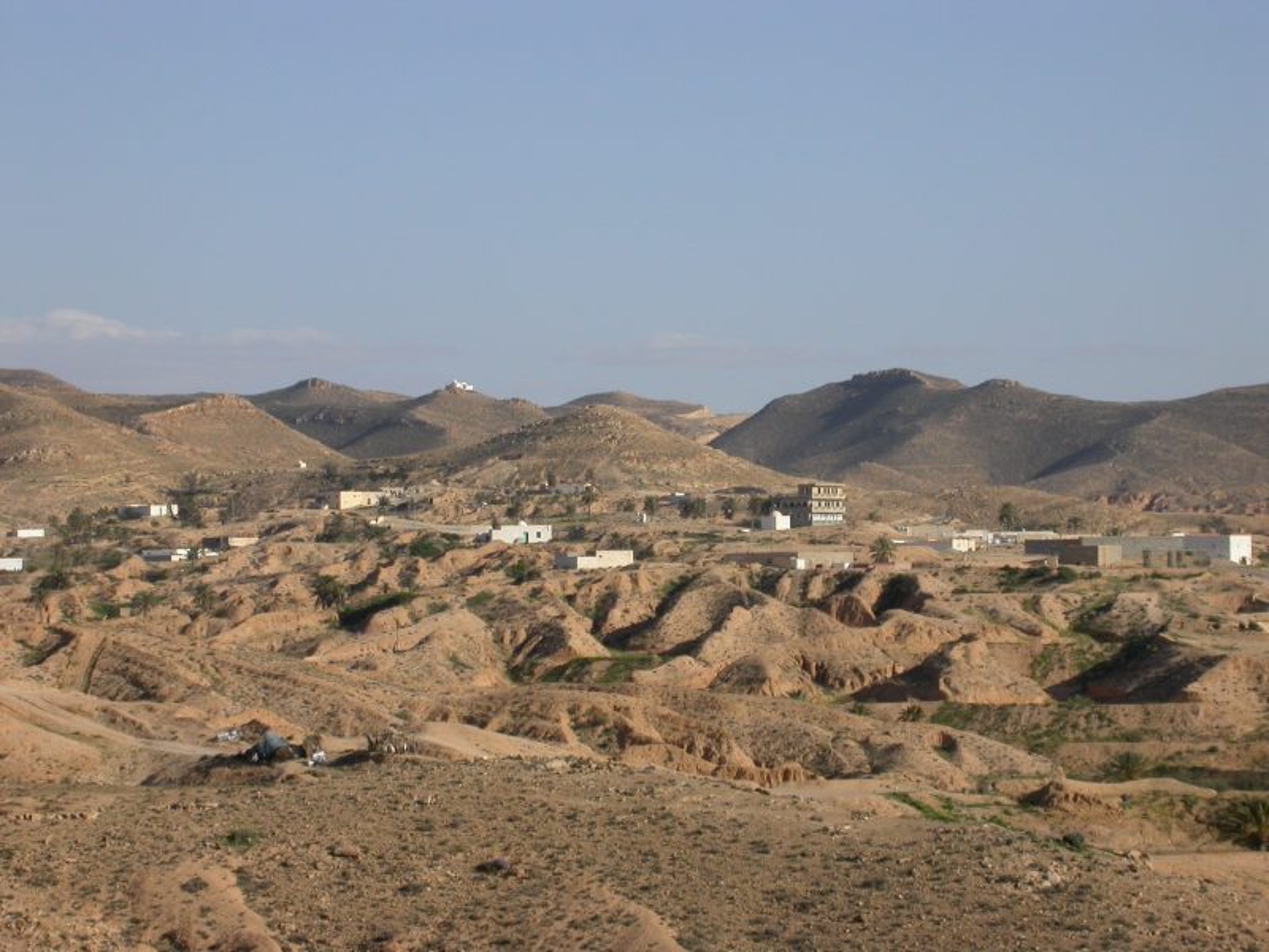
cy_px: 476
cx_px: 634
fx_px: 5646
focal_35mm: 154
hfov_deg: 12.8
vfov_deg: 9.6
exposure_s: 1/480
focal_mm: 32
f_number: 7.3
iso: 100
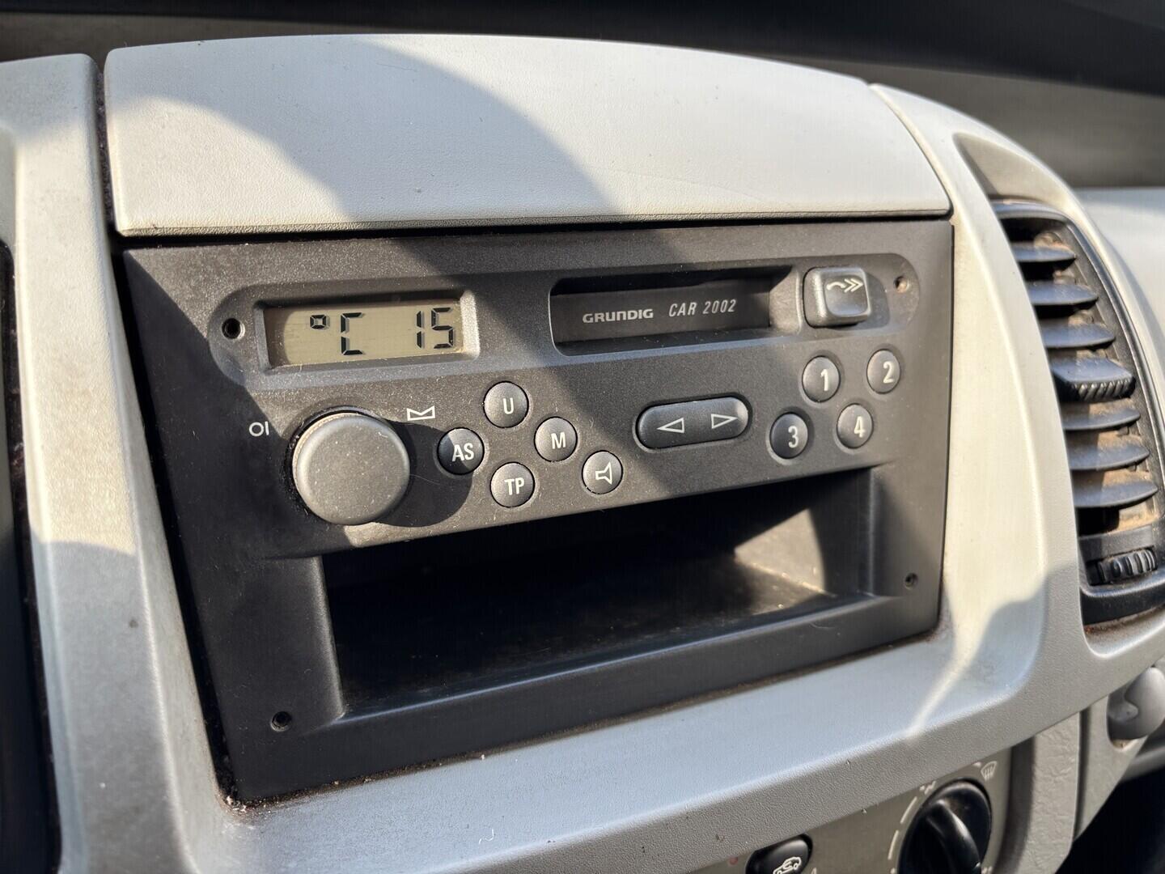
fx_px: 875
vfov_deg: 53.1
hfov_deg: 67.3
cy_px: 437
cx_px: 582
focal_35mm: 26
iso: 32
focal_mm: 5.96
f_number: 1.6
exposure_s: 1/121
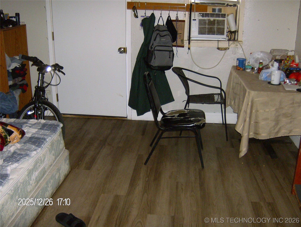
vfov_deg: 39.7
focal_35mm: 36
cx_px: 150
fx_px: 313
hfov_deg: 51.3
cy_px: 114
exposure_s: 1/60
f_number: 2.8
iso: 200
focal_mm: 6
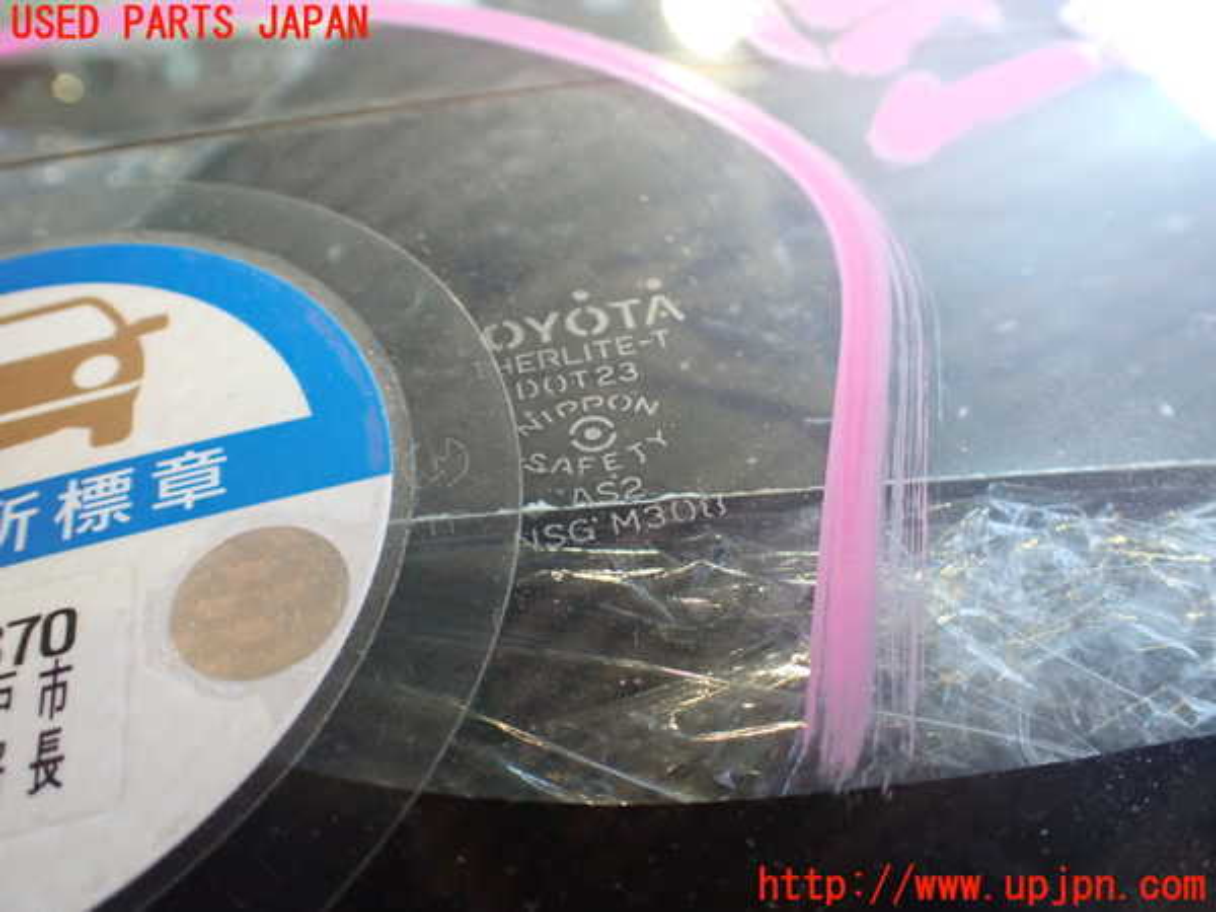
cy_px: 456
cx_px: 608
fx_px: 1054
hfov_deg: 60.0
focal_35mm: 30
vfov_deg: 46.8
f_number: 2.3
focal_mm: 5.4
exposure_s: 1/100
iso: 800
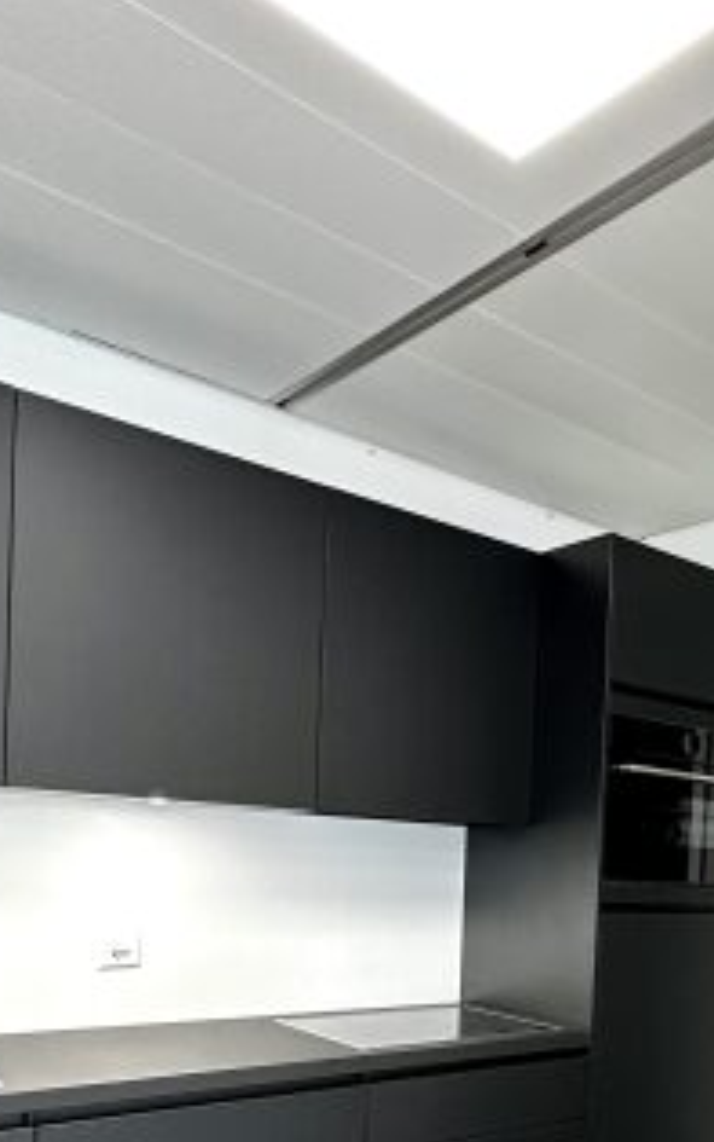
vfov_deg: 54.4
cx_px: 808
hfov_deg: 33.0
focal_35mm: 33
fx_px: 1027
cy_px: 905
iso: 400
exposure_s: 1/50
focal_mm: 2.22
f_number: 2.2
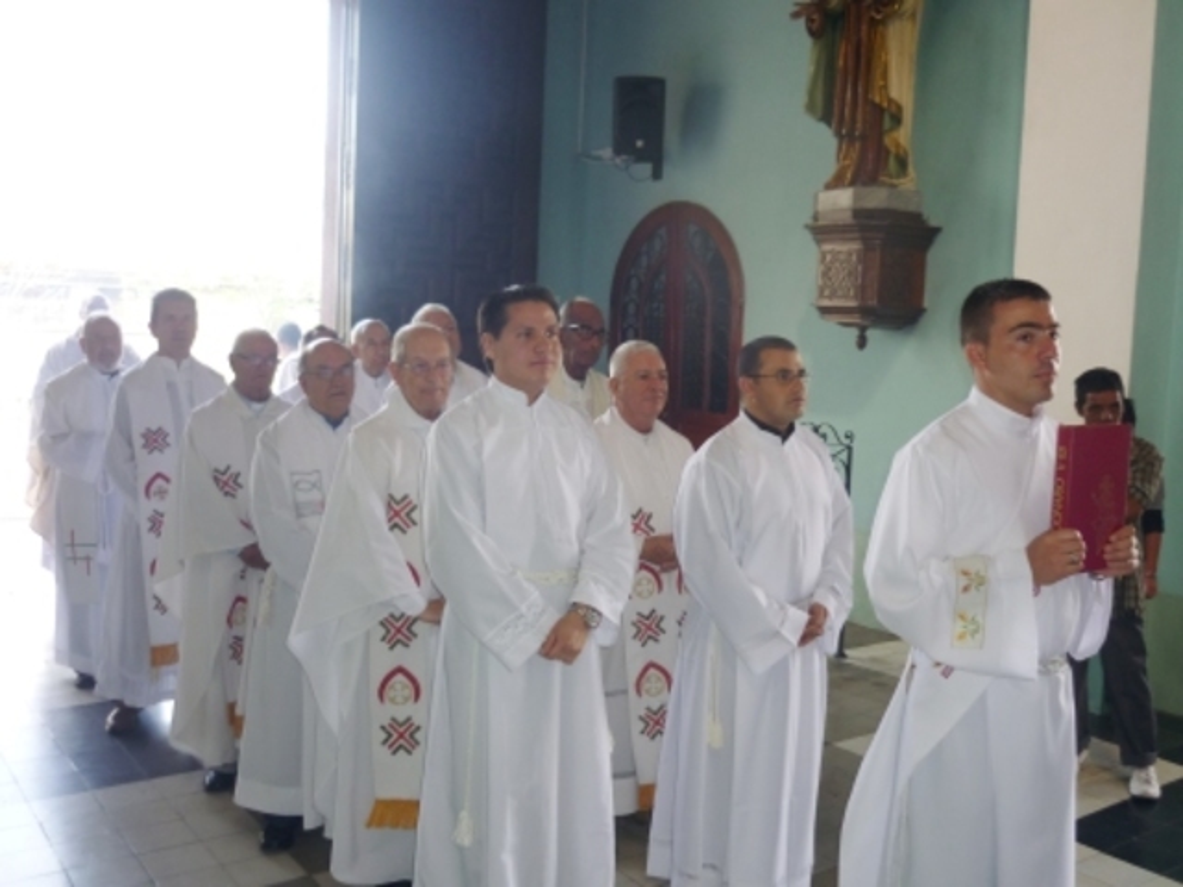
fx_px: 1128
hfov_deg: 55.4
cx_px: 592
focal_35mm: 33
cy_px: 444
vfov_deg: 42.9
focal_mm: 5.5
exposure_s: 1/30
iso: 100
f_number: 2.8
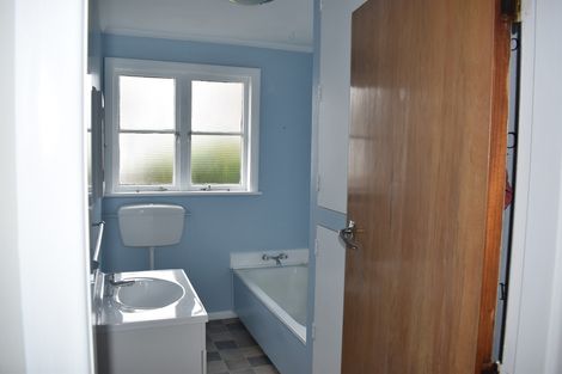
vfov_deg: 47.9
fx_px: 421
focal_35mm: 27
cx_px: 281
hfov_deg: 67.4
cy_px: 187
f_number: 5.6
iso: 250
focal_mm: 18
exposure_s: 1/125
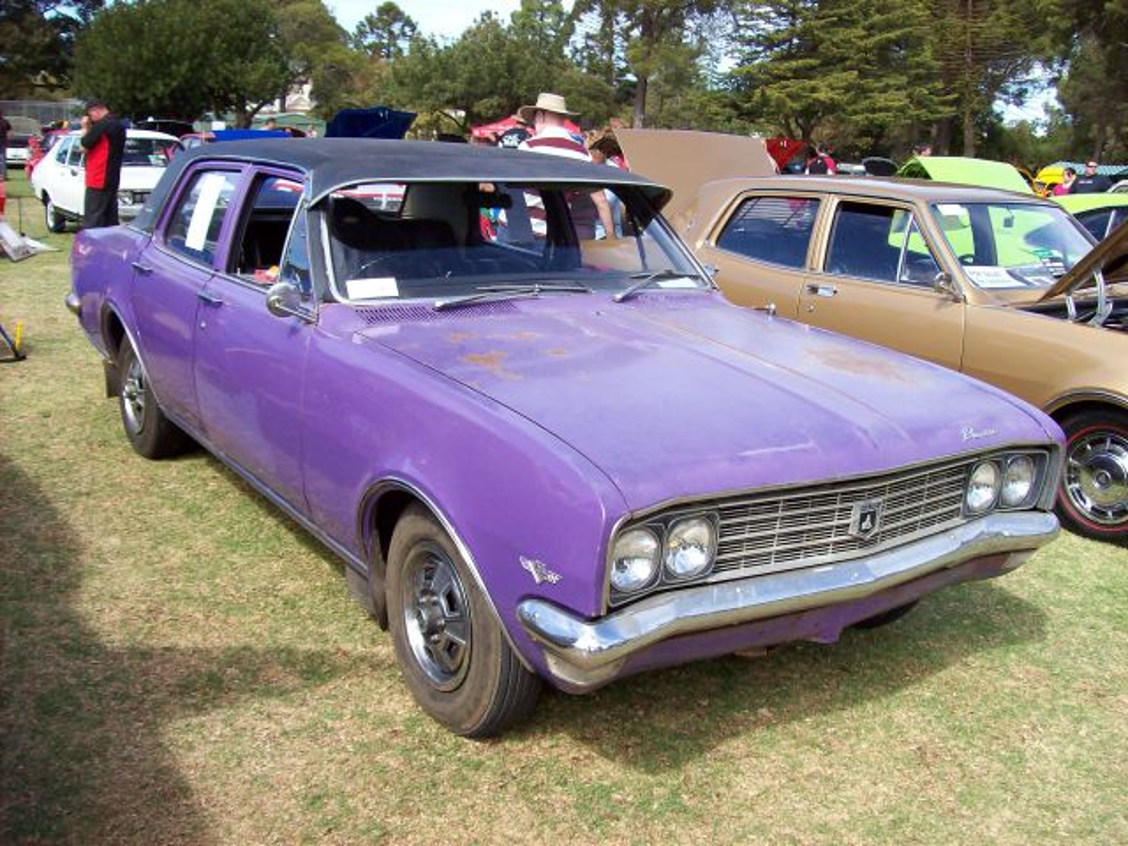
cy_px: 423
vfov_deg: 39.7
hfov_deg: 51.4
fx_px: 1173
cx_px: 564
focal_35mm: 36
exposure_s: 1/752
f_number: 2.7
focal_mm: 6
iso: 80
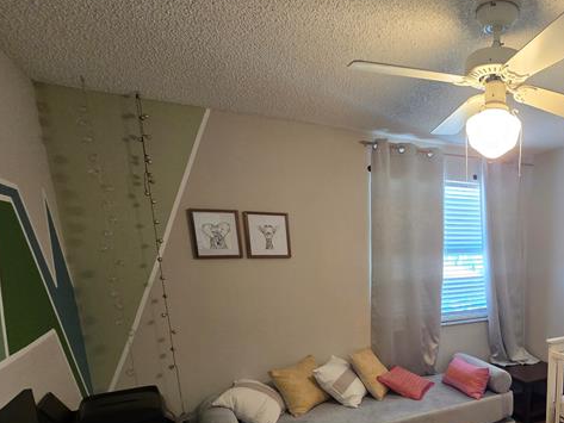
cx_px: 467
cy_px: 321
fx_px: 359
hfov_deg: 67.6
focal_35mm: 22
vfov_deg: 57.8
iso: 200
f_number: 2.2
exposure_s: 1/60
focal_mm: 2.2
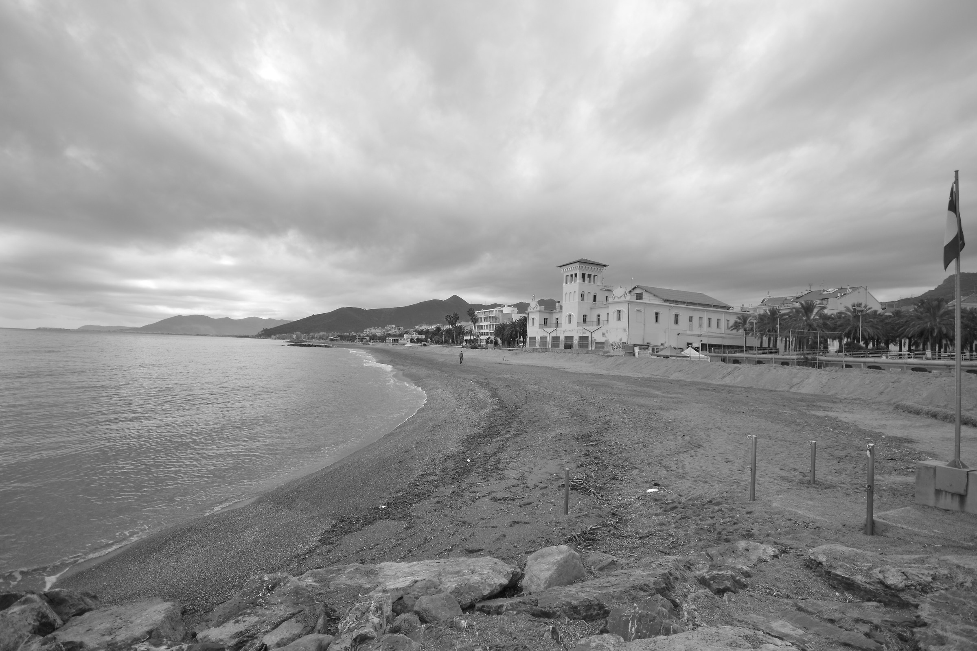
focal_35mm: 15
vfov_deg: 77.3
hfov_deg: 100.4
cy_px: 326
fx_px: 407
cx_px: 488
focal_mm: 10
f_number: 4
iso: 100
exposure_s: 1/320
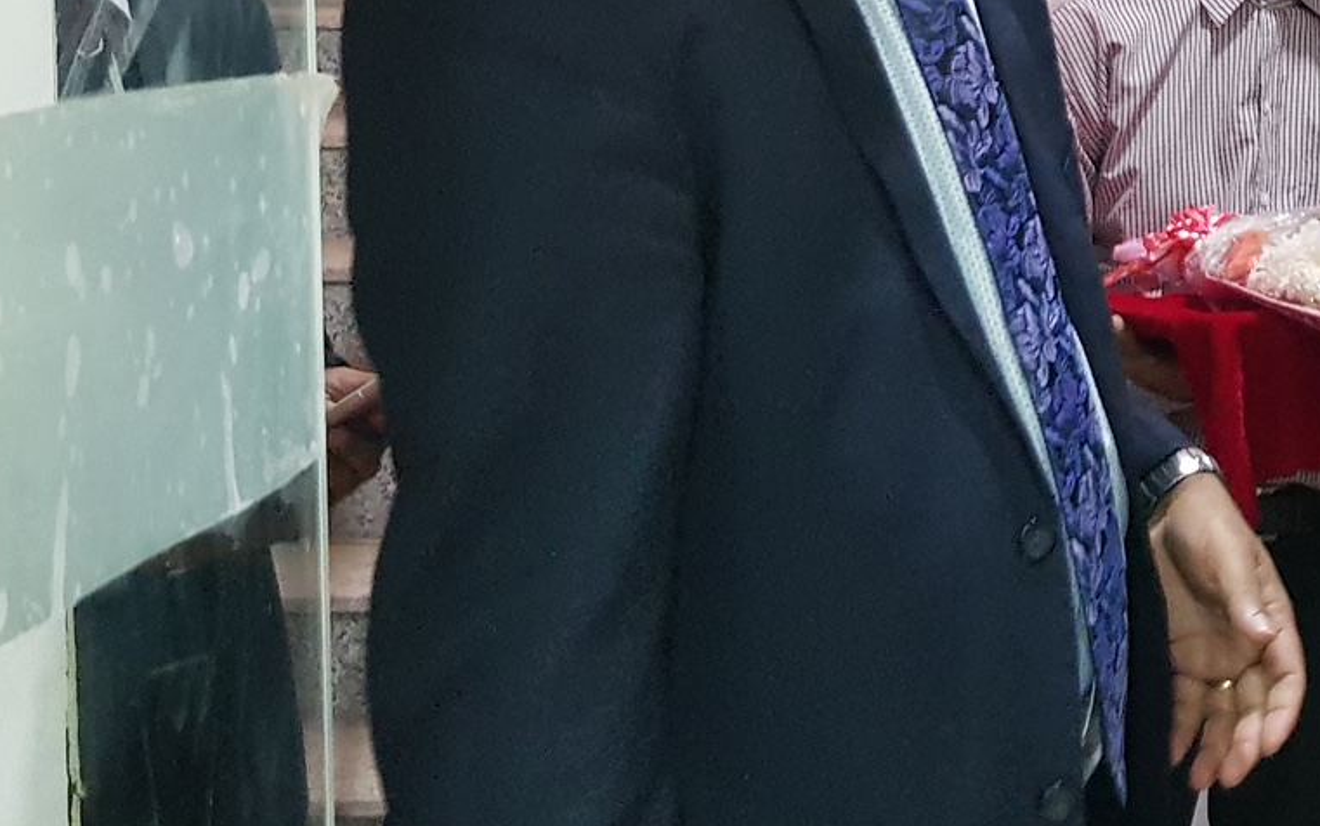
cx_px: 1483
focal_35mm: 73
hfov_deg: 25.9
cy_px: 323
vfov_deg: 17.8
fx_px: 2627
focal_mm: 4.2
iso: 500
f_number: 1.7
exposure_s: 1/50
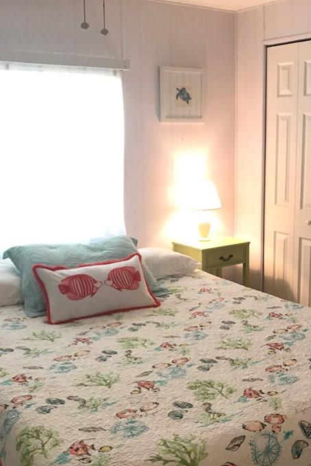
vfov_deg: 44.5
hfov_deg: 30.3
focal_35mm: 44
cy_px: 236
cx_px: 208
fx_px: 570
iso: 40
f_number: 1.8
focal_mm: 3.99
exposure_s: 1/24
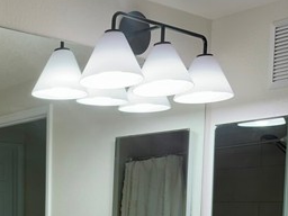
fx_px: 499
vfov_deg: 23.0
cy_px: 236
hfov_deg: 29.3
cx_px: -22
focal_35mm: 60
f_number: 1.78
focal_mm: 6.86
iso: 64
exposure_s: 1/161
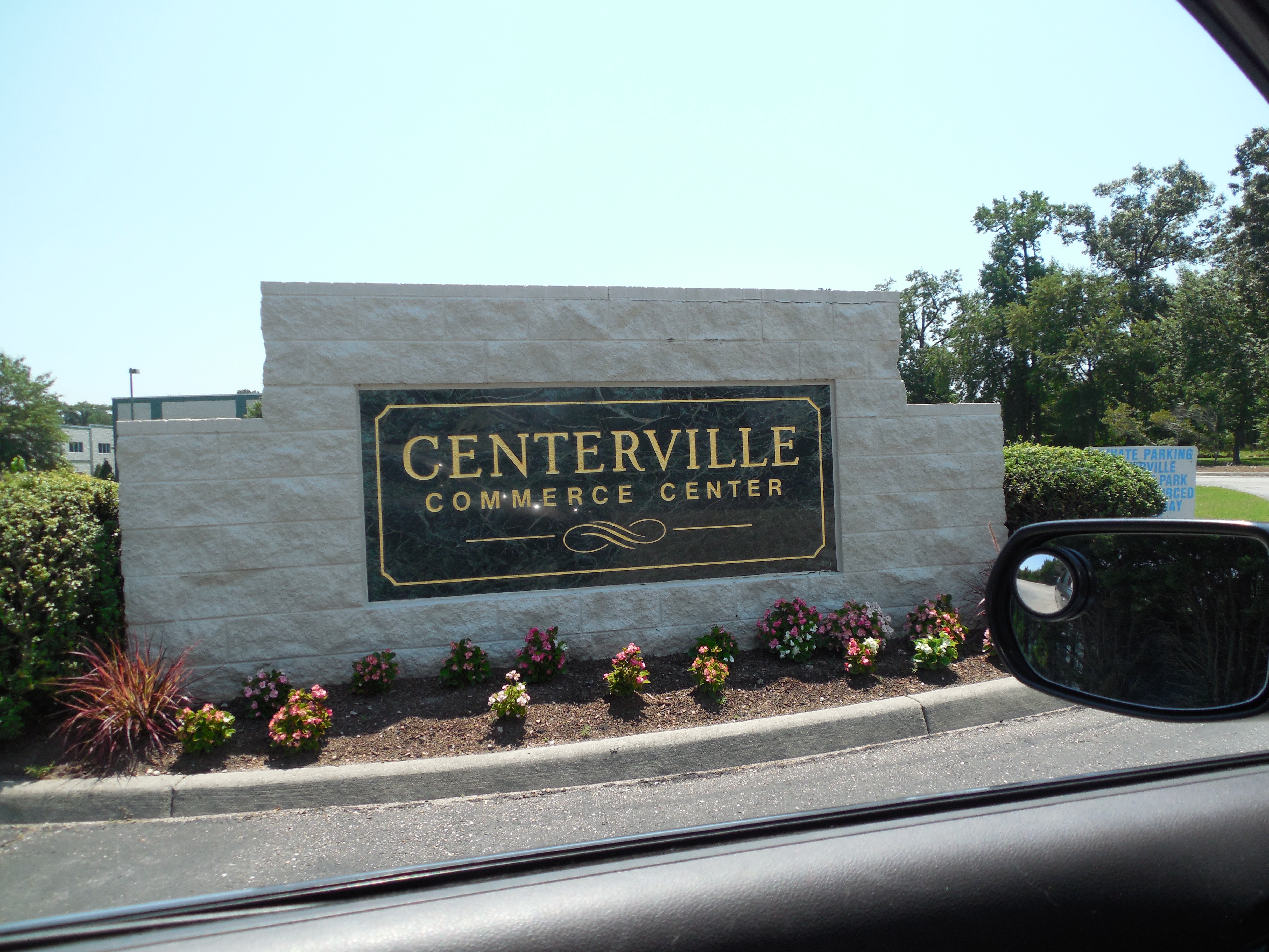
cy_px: 476
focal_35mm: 25
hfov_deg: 69.4
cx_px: 634
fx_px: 916
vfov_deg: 54.9
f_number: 3.3
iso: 125
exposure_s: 1/1000
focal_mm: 4.5
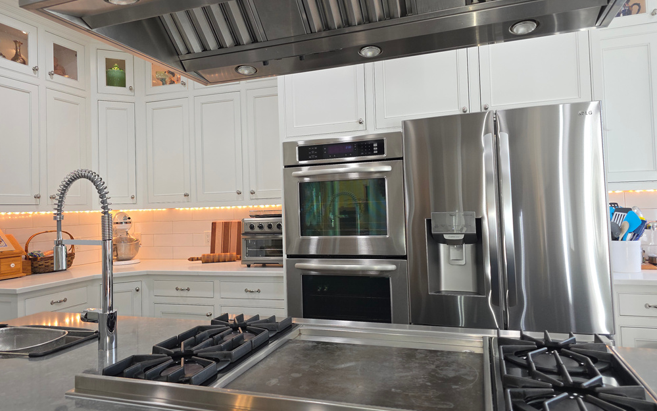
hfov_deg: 72.5
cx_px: 321
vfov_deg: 49.2
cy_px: 190
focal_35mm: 25
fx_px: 448
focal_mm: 6.3
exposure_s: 1/60
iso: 64
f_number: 1.7
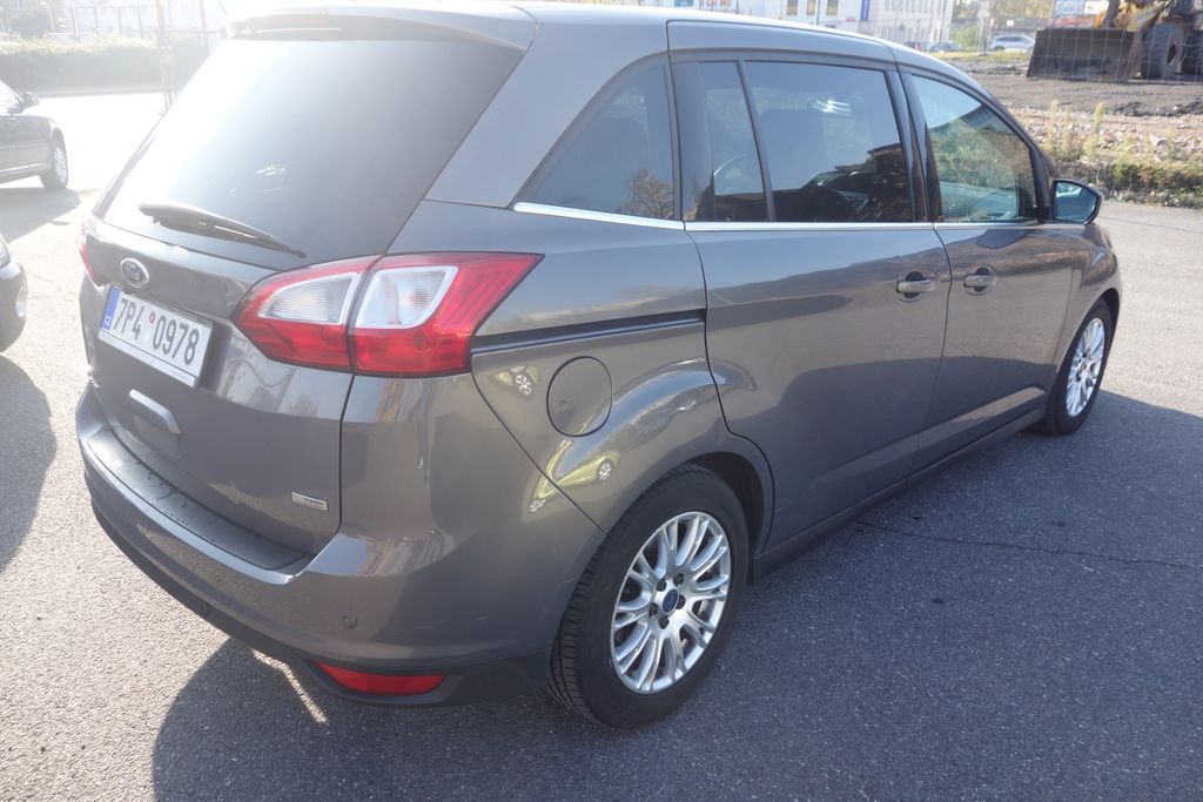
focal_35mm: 28
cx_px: 602
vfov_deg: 46.4
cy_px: 401
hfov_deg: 65.5
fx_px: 936
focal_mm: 10.4
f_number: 5
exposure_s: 1/100
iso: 125
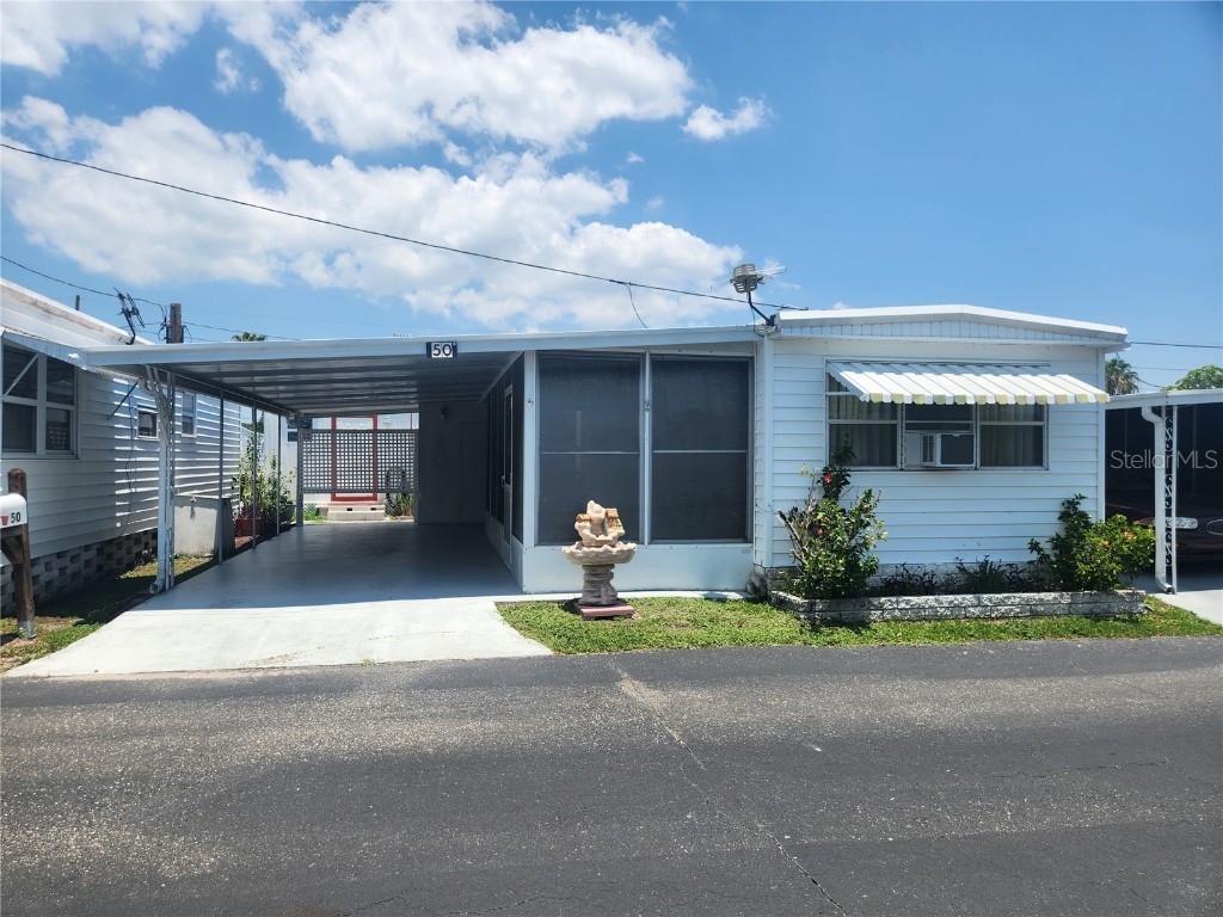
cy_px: 458
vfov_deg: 58.9
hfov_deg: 73.9
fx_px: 813
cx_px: 612
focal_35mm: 23
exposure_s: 1/2116
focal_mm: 5.4
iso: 20
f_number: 1.8
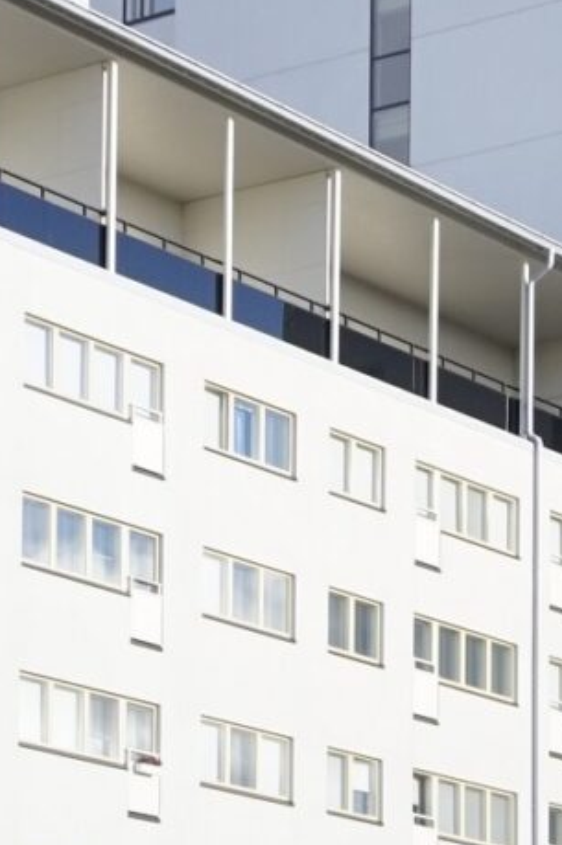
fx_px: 3145
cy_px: 1246
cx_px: 1229
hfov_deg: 9.4
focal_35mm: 134
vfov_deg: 14.4
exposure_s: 1/100
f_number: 7.1
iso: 100
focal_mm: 16
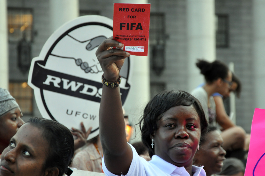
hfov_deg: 12.2
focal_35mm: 168
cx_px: 131
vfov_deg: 8.2
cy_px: 86
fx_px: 1235
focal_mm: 92
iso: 1000
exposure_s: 1/250
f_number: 5.6
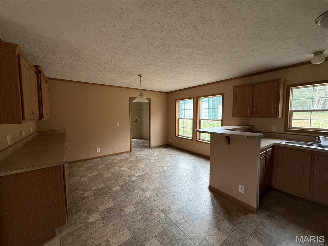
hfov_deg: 102.1
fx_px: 133
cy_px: 123
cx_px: 164
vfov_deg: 85.7
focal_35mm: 14
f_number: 2.2
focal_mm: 2.22
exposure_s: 1/99
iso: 200
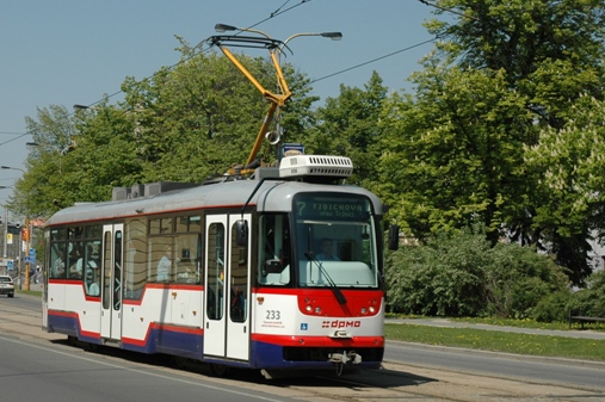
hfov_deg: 24.5
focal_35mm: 83
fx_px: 1390
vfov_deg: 16.5
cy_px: 200
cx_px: 211
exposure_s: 1/1600
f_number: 5.6
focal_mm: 35
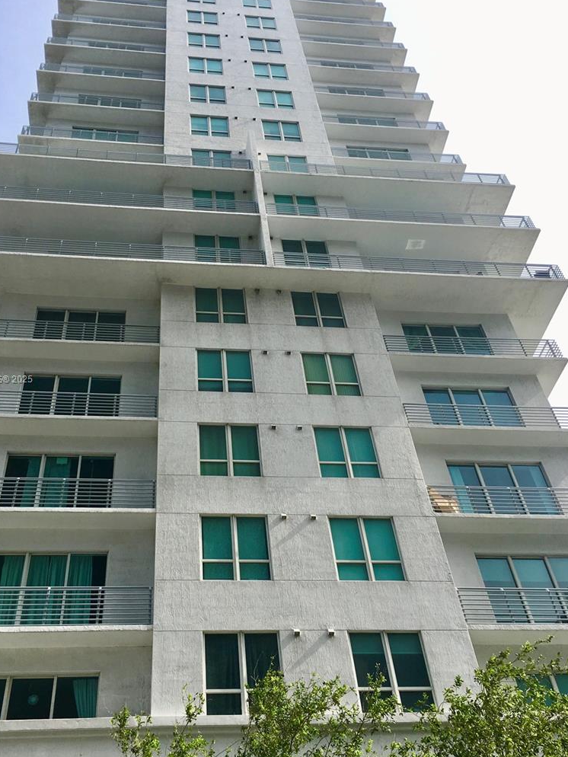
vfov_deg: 52.6
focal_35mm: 35
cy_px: 380
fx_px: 765
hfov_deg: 40.6
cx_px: 236
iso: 25
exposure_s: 1/855
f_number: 2.2
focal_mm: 4.15
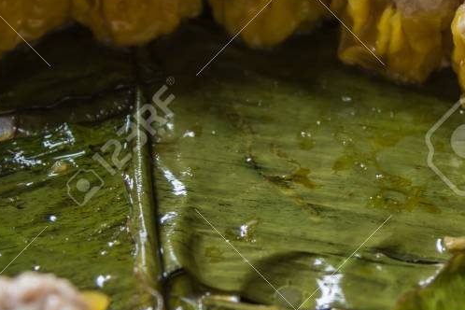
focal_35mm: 222
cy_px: 109
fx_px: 2867
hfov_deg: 9.3
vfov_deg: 6.2
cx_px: 295
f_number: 4
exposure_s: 1/100
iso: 250
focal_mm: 85
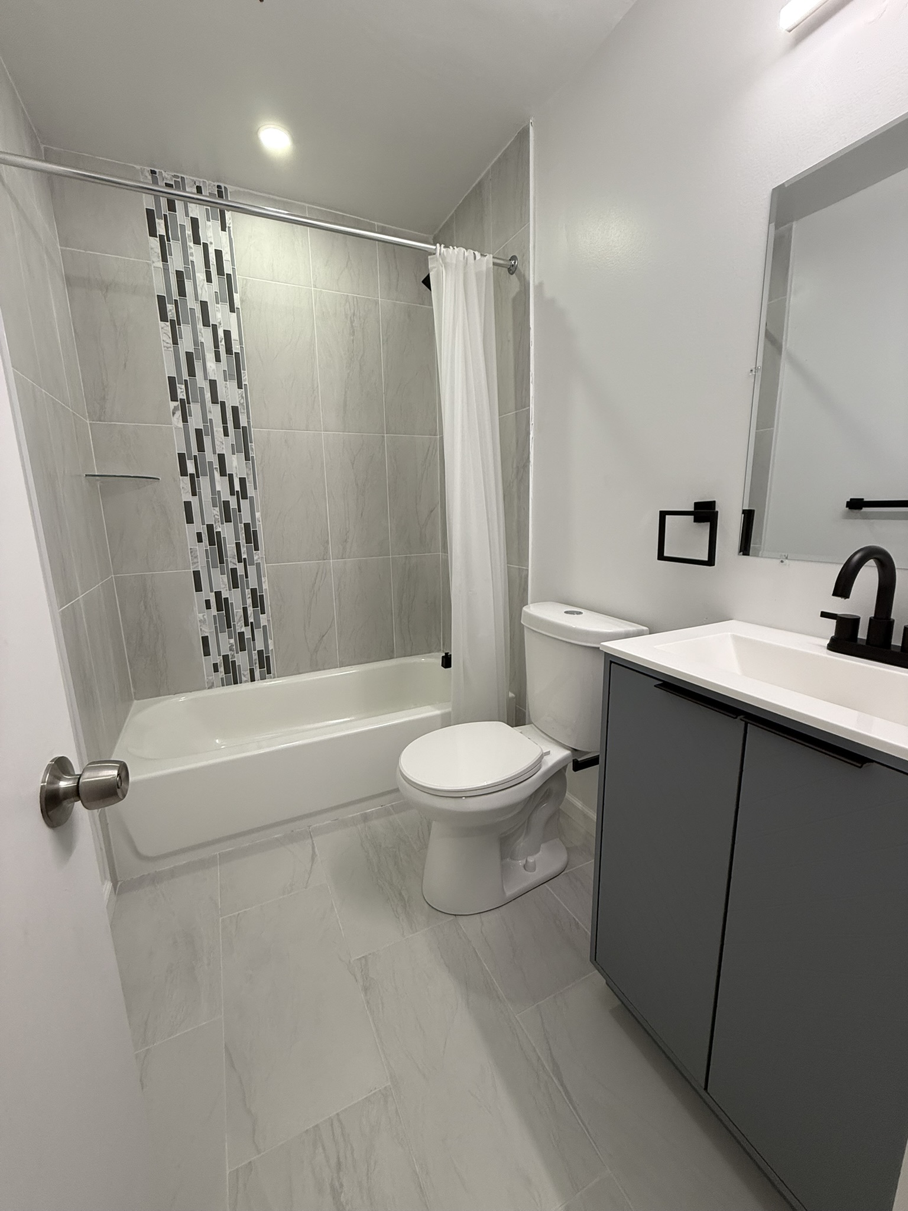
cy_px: 606
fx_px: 490
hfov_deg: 85.7
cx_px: 454
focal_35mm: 14
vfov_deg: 102.1
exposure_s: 1/120
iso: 125
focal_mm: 2.22
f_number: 2.2
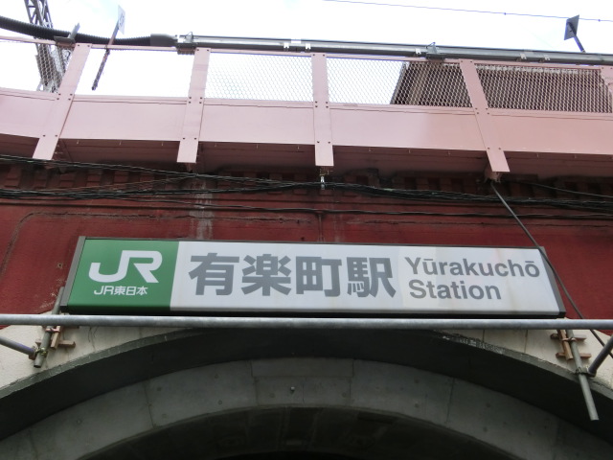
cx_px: 306
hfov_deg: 61.7
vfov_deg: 48.2
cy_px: 230
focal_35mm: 29
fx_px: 514
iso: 160
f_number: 3.7
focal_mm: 5.2
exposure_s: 1/125
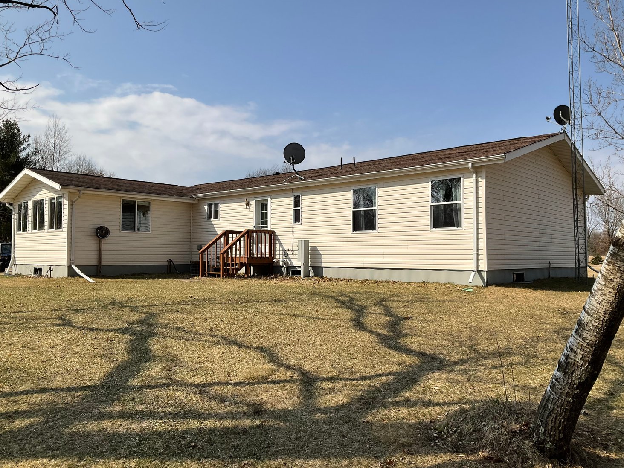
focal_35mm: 30
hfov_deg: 60.0
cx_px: 302
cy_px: 230
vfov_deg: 46.8
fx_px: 541
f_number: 1.8
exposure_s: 1/3125
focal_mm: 3
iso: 25
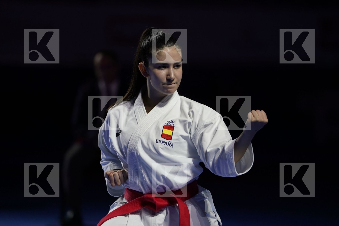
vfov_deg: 6.9
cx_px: 170
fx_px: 1883
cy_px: 113
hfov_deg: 10.3
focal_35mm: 200
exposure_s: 1/500
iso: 500
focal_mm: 200
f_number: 2.8
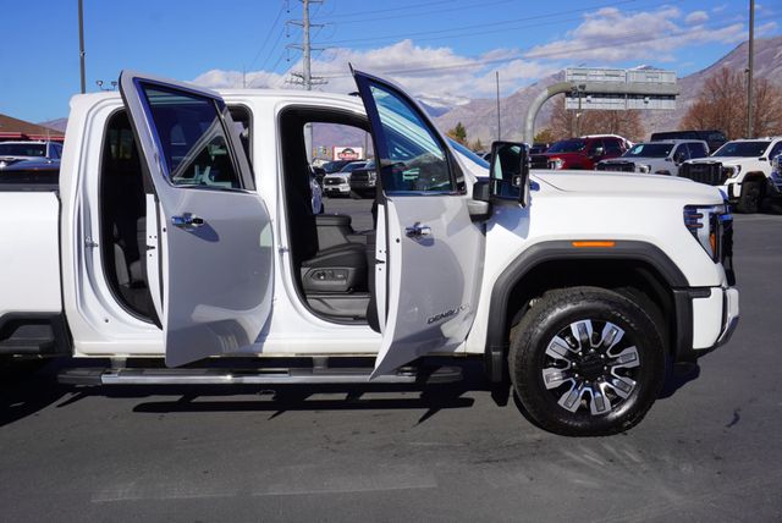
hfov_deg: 49.5
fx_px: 848
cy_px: 262
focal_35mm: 39
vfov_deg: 34.3
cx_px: 391
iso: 100
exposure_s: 1/250
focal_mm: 26
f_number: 11
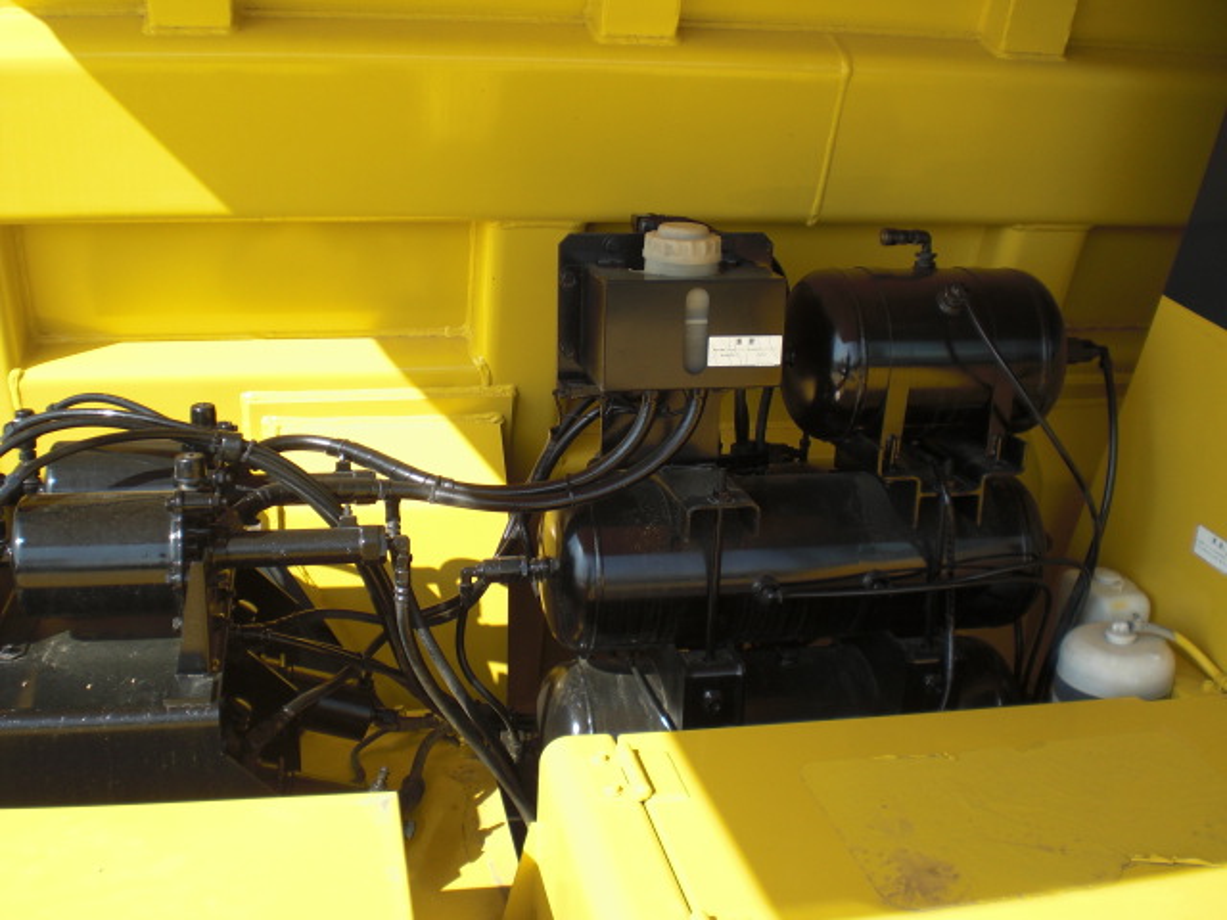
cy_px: 460
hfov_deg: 49.0
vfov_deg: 37.7
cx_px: 614
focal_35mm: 38
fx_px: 1347
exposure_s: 1/400
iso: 64
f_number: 3.1
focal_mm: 6.3
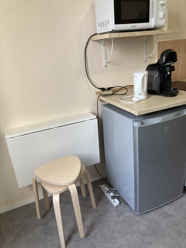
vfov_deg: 63.4
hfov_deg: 49.7
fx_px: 201
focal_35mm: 28
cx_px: 93
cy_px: 124
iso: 125
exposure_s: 1/50
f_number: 1.8
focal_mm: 3.99
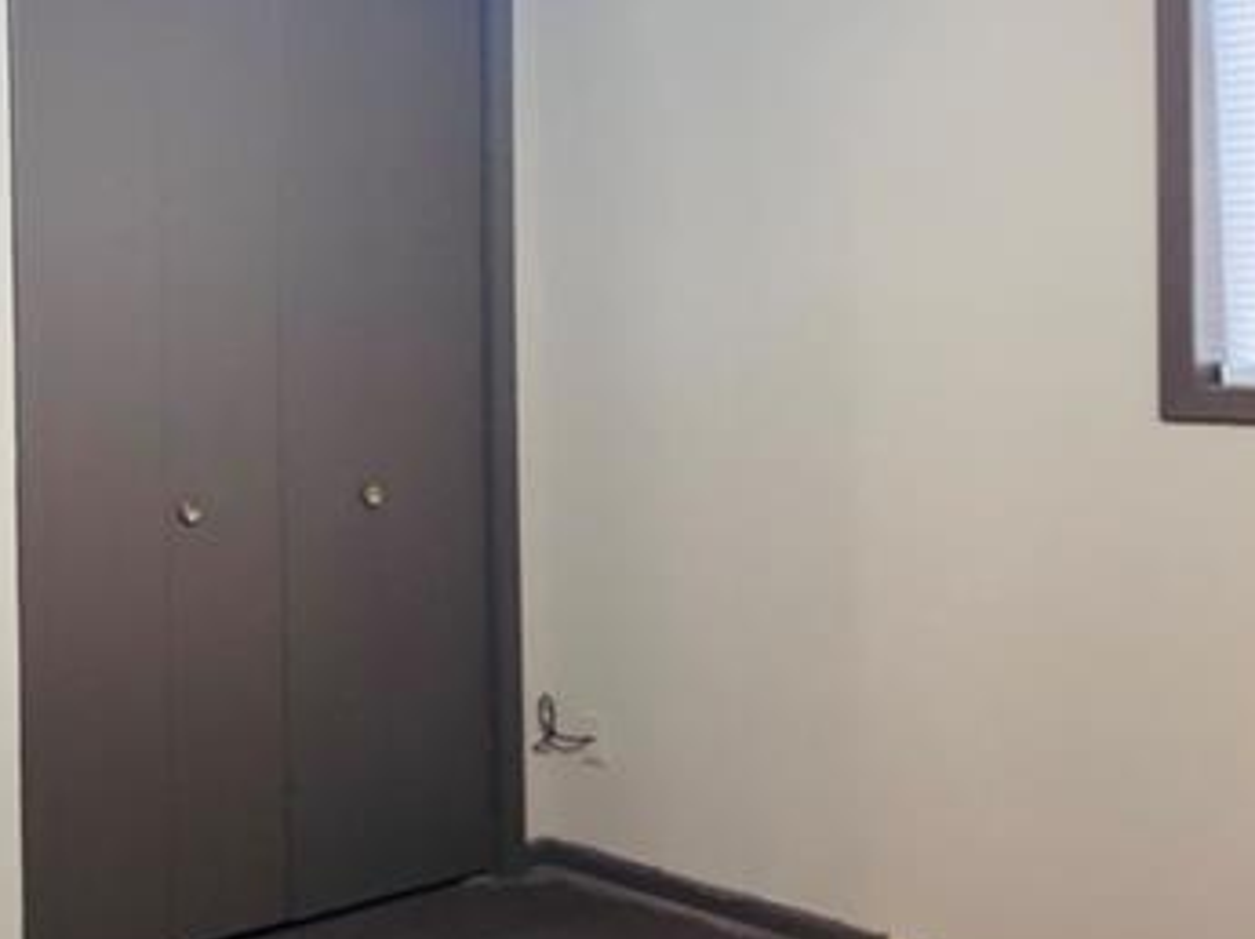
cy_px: 342
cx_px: 131
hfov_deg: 34.8
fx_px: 1883
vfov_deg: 27.9
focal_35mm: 52
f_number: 1.8
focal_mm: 3.99
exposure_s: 1/40
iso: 320
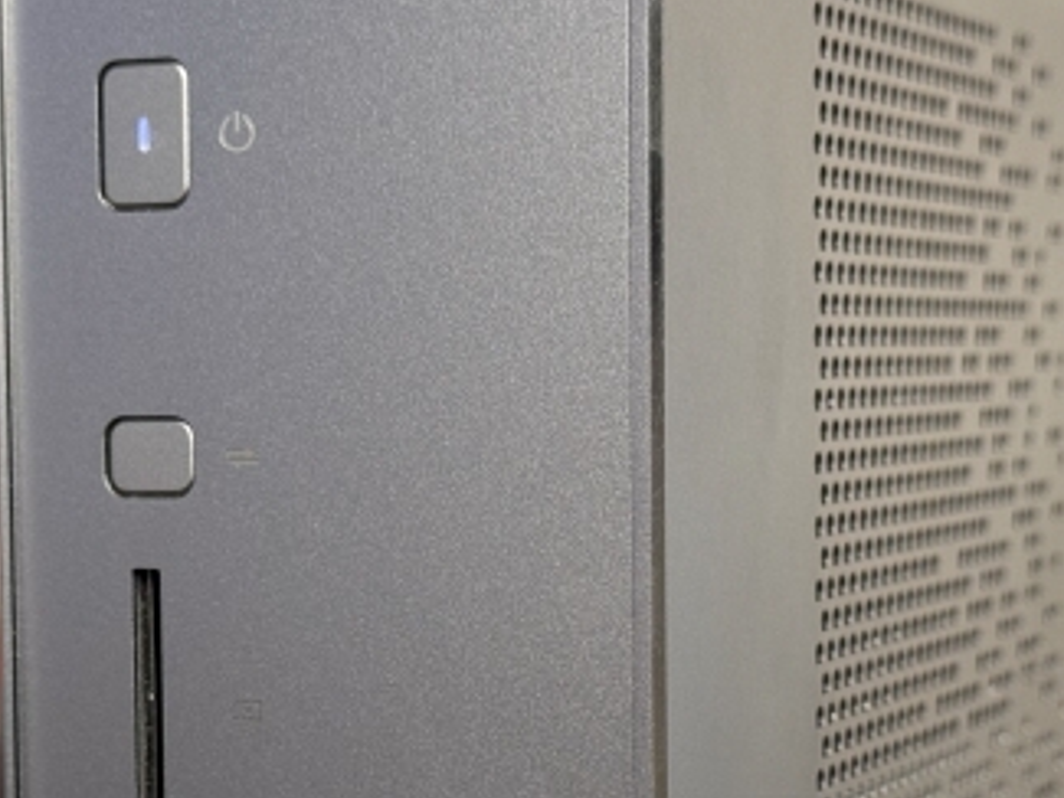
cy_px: 495
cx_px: 380
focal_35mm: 99
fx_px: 3044
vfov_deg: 14.9
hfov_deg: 19.8
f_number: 1.78
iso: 125
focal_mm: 6.76
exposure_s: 1/55
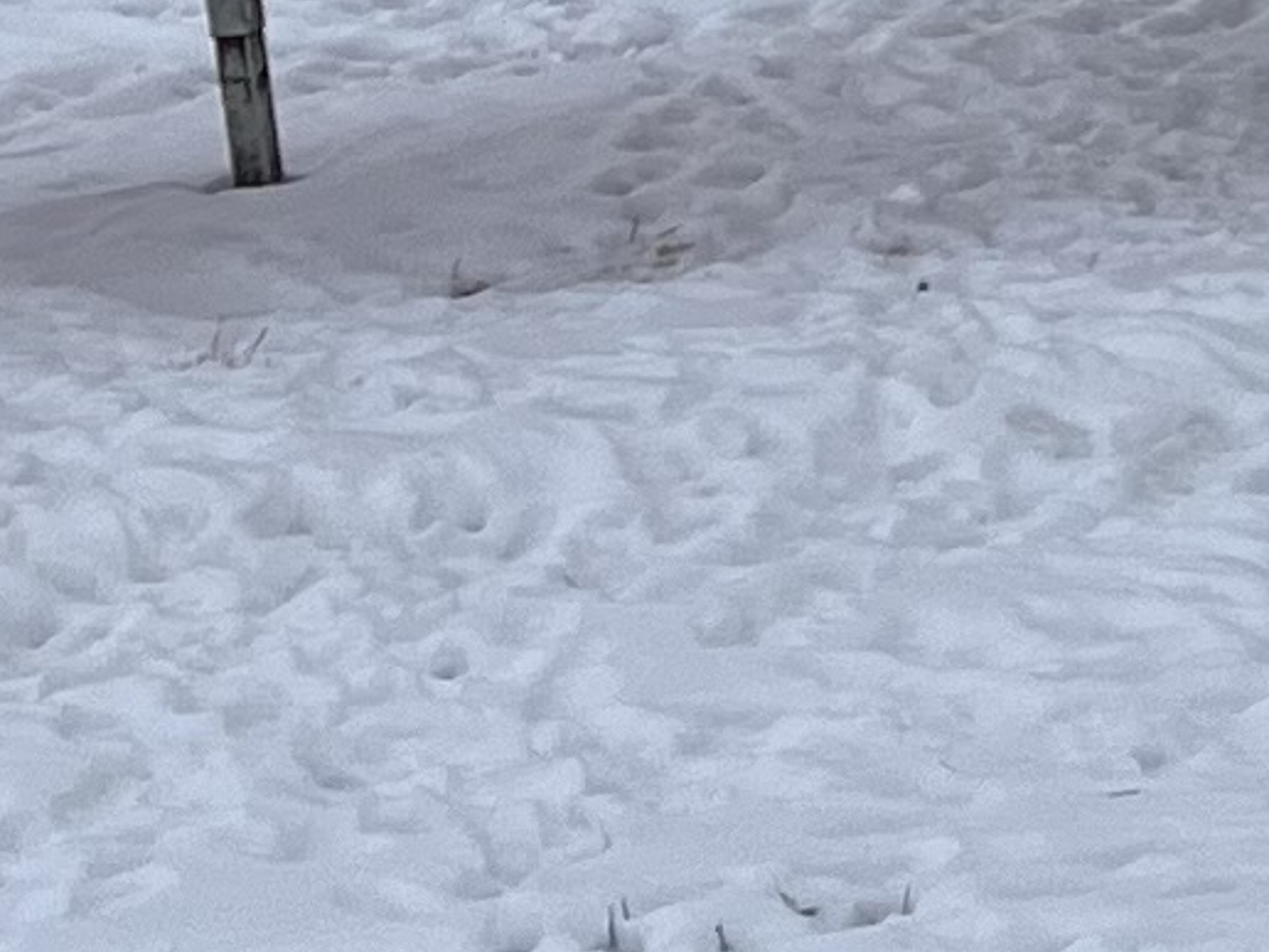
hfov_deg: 8.7
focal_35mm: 203
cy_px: -1675
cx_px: 3163
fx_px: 7442
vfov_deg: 6.8
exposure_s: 1/2899
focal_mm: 5.1
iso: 50
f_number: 1.6
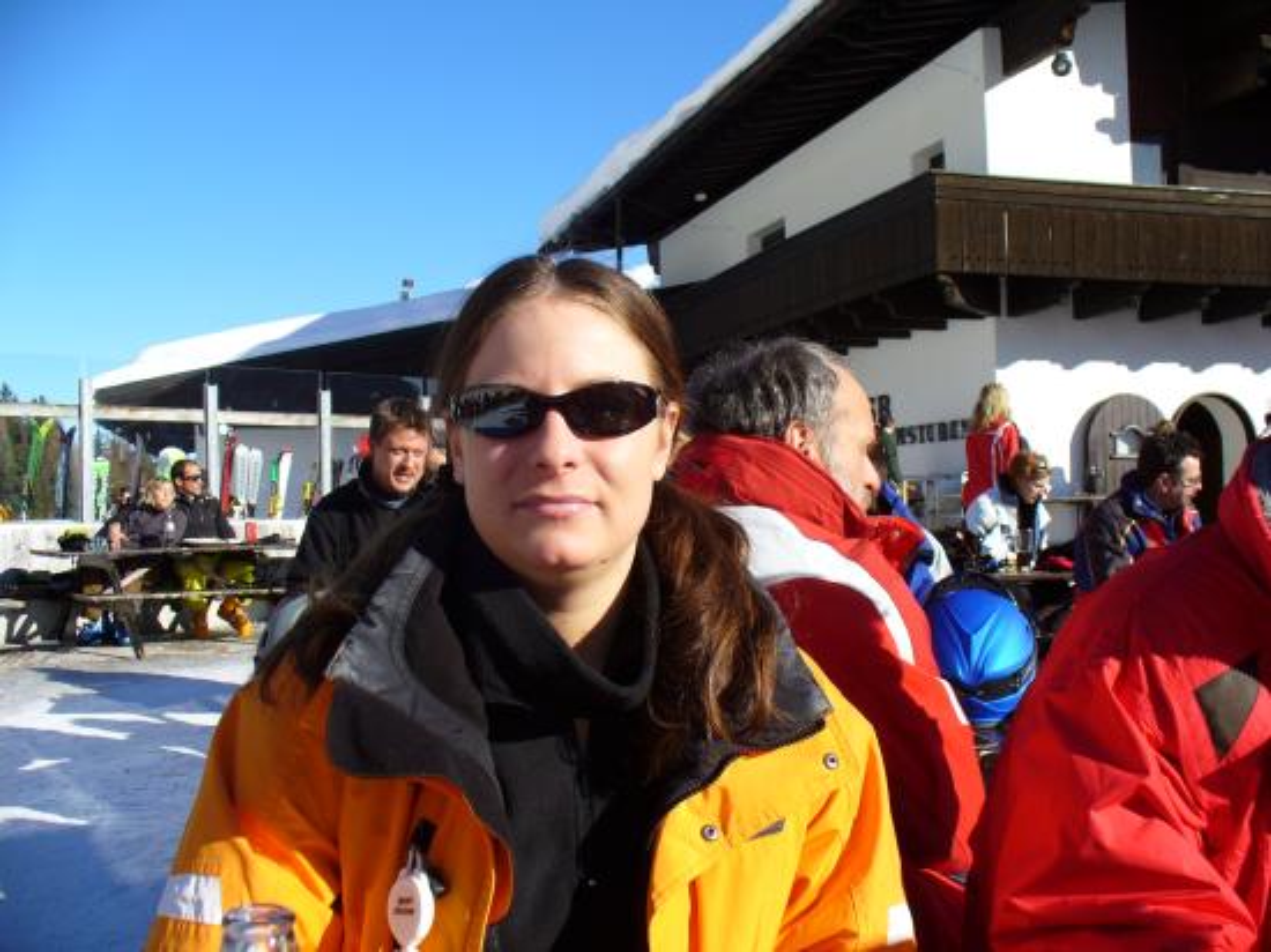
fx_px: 1358
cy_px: 476
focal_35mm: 37
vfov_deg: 38.6
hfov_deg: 50.2
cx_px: 636
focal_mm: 6.1
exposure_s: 1/250
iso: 64
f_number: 5.6
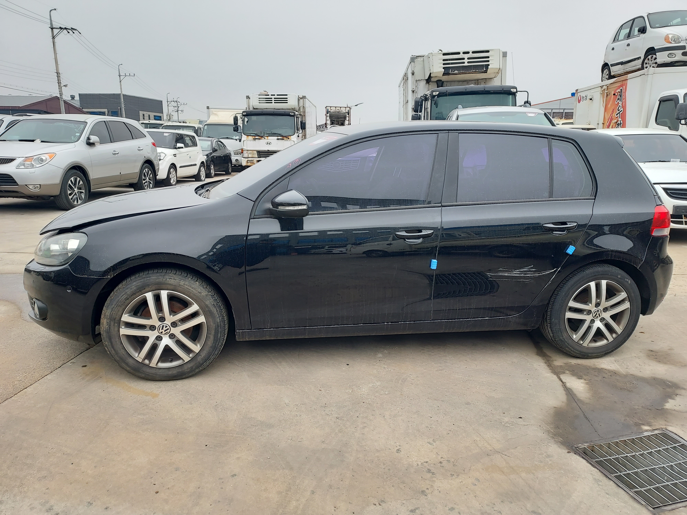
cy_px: 258
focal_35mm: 24
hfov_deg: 71.6
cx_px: 344
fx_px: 476
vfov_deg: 56.8
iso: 40
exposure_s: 1/262
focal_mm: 4.6
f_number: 1.8
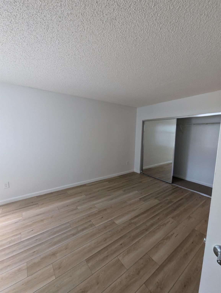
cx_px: 110
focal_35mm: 13
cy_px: 146
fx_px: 110
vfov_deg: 106.1
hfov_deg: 90.0
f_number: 2.2
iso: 119
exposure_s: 1/23.8
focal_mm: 1.95
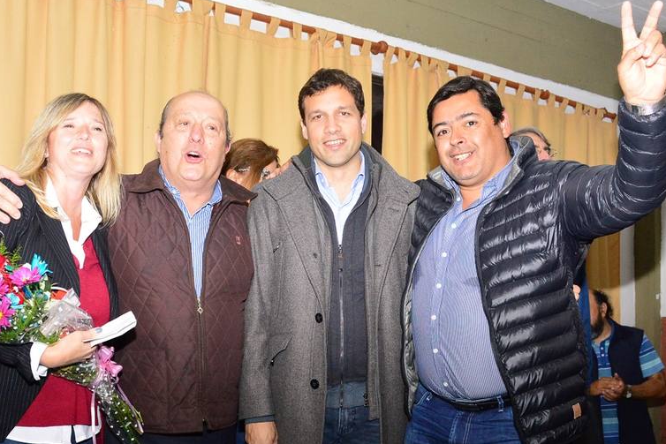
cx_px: 328
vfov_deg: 46.4
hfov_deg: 65.5
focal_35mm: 28
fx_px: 518
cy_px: 226
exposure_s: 1/100
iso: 1600
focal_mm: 18
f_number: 5
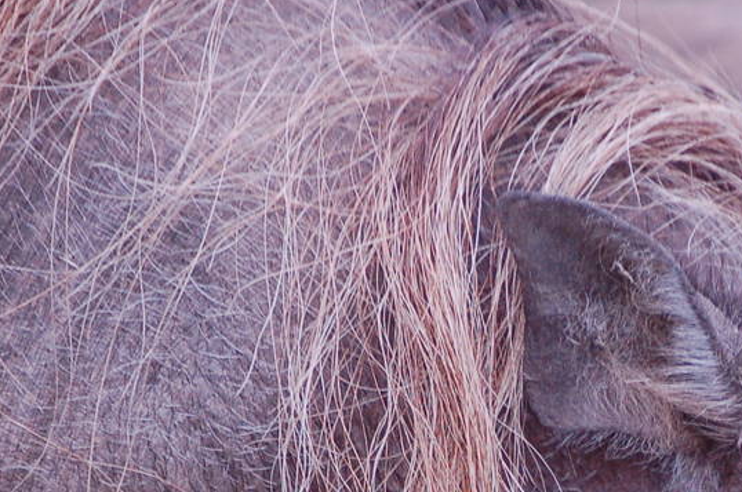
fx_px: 18378
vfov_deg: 1.5
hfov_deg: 2.3
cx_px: 563
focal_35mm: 893
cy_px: 652
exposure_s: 1/400
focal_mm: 200
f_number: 5.6
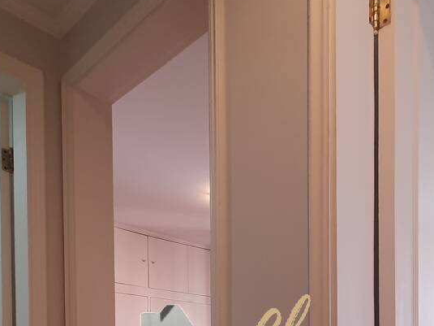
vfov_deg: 34.8
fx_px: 439
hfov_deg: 52.3
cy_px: 362
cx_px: 261
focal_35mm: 35
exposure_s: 1/60
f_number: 2.2
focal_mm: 1.8
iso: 160
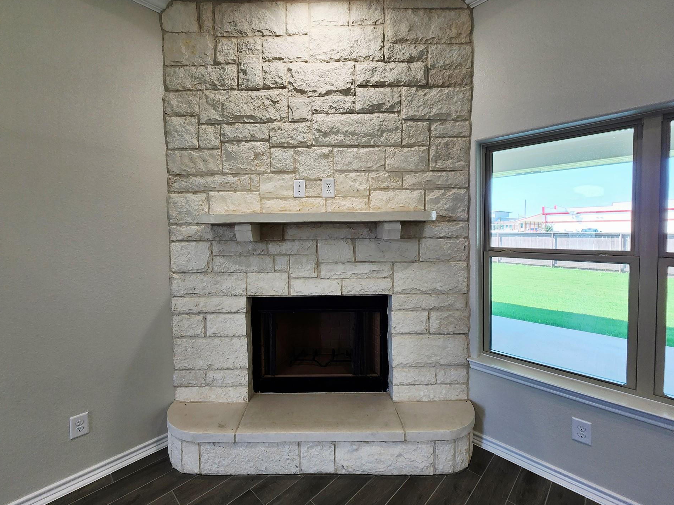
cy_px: 245
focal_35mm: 14
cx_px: 326
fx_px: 273
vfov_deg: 85.6
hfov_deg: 102.0
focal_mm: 2.2
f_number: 2.2
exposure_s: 1/60.2
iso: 50
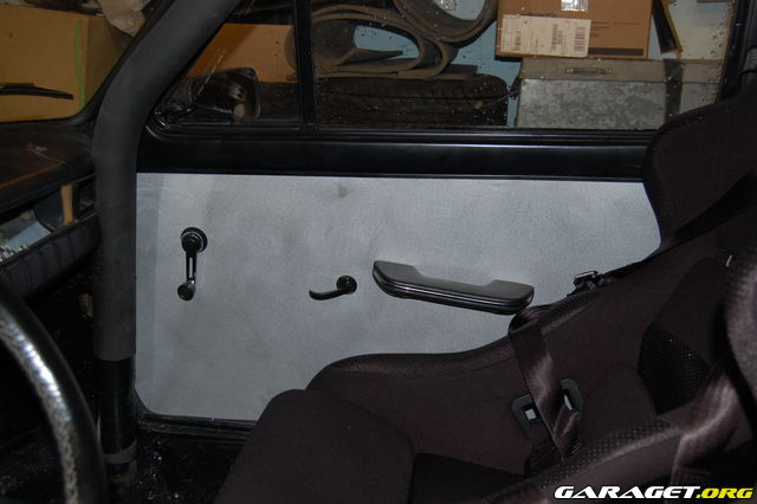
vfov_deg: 34.2
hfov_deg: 49.6
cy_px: 252
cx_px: 378
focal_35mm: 39
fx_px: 820
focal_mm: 26
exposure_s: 1/60
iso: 400
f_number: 4.2
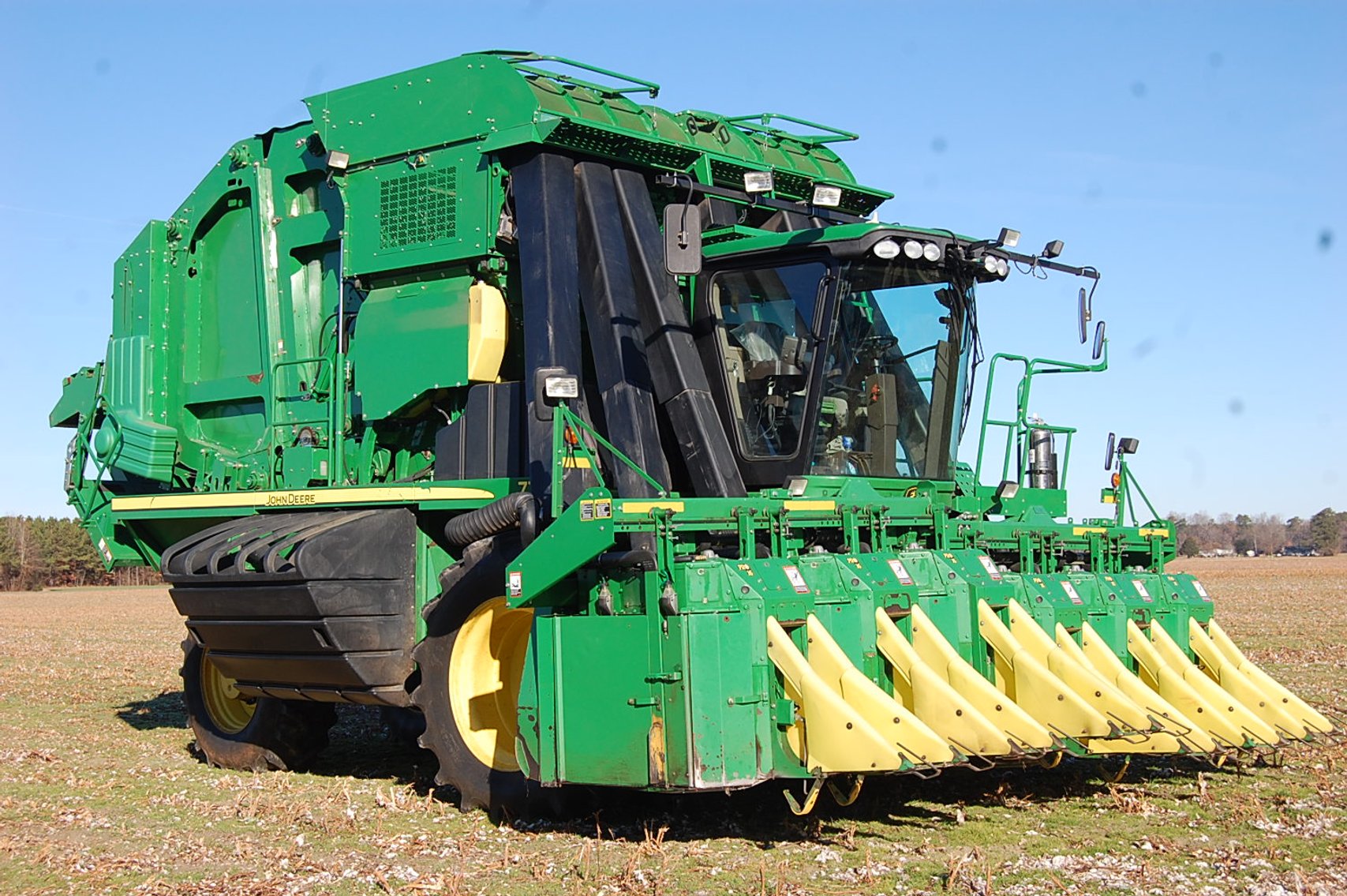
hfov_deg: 41.1
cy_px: 448
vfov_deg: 28.0
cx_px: 674
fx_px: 1794
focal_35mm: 48
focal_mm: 32
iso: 200
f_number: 9
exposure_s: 1/320
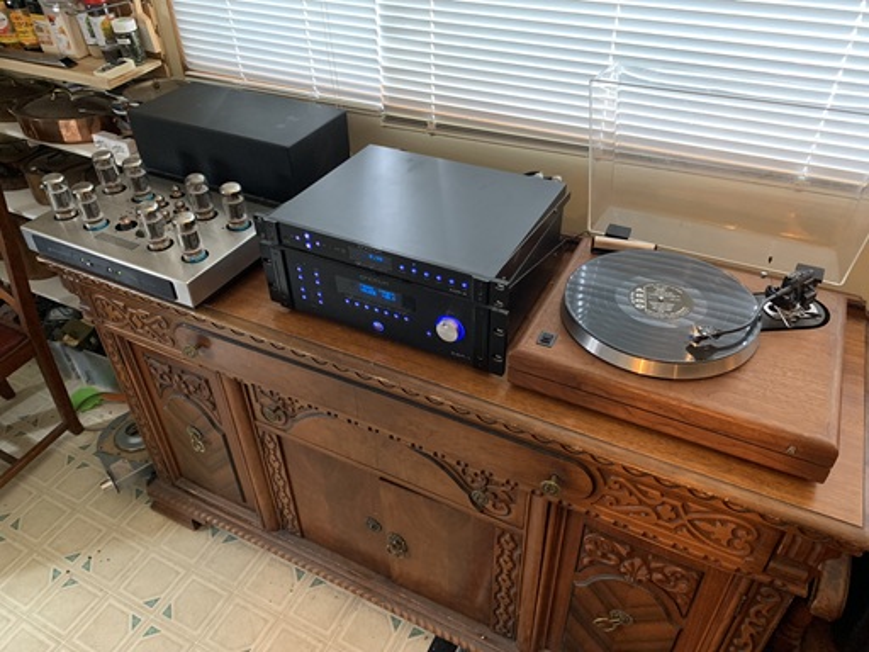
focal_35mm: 26
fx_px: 653
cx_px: 434
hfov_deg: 67.3
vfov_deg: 53.1
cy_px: 326
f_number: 1.8
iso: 400
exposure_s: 1/31
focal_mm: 4.25
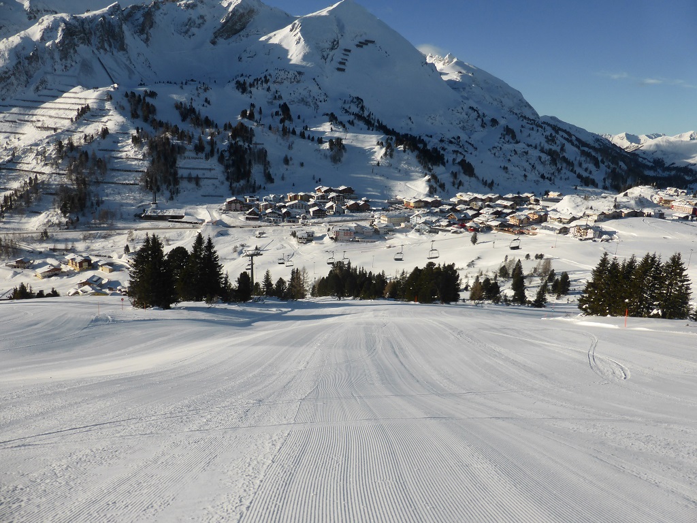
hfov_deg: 69.4
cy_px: 262
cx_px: 348
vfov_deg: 54.9
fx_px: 503
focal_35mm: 25
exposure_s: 1/2000
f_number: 3.5
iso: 100
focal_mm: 4.3
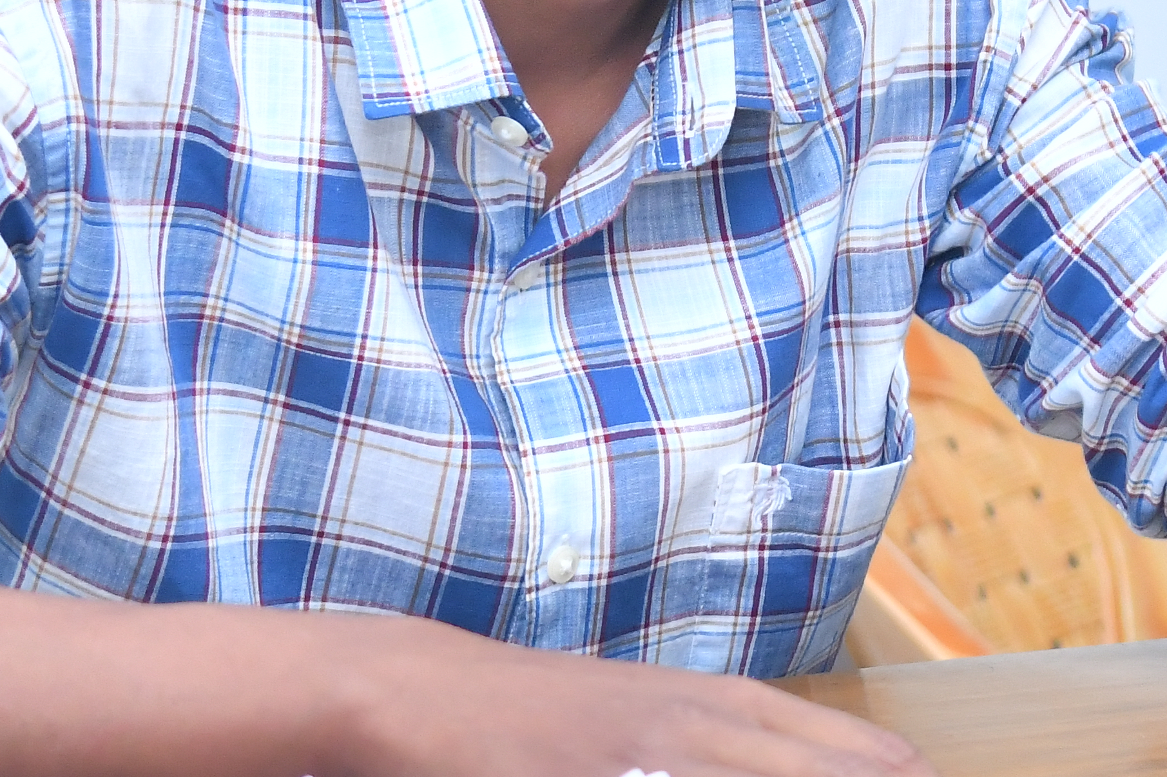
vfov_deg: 6.0
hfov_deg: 9.0
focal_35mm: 228
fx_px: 7390
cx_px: 347
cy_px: -176
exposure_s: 1/250
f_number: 4
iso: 1250
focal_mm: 50
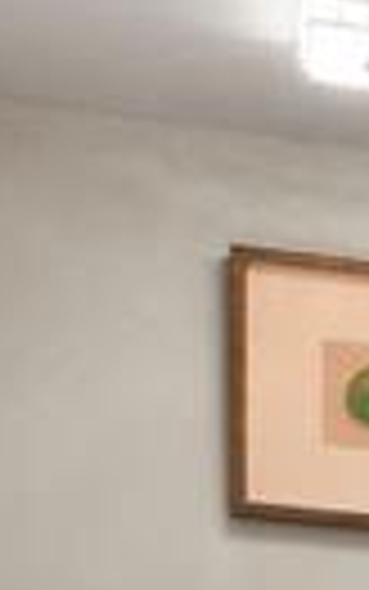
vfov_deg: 9.5
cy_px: 1320
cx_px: 2138
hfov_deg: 4.8
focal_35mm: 201
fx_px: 3231
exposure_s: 1/4
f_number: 11
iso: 250
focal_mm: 12
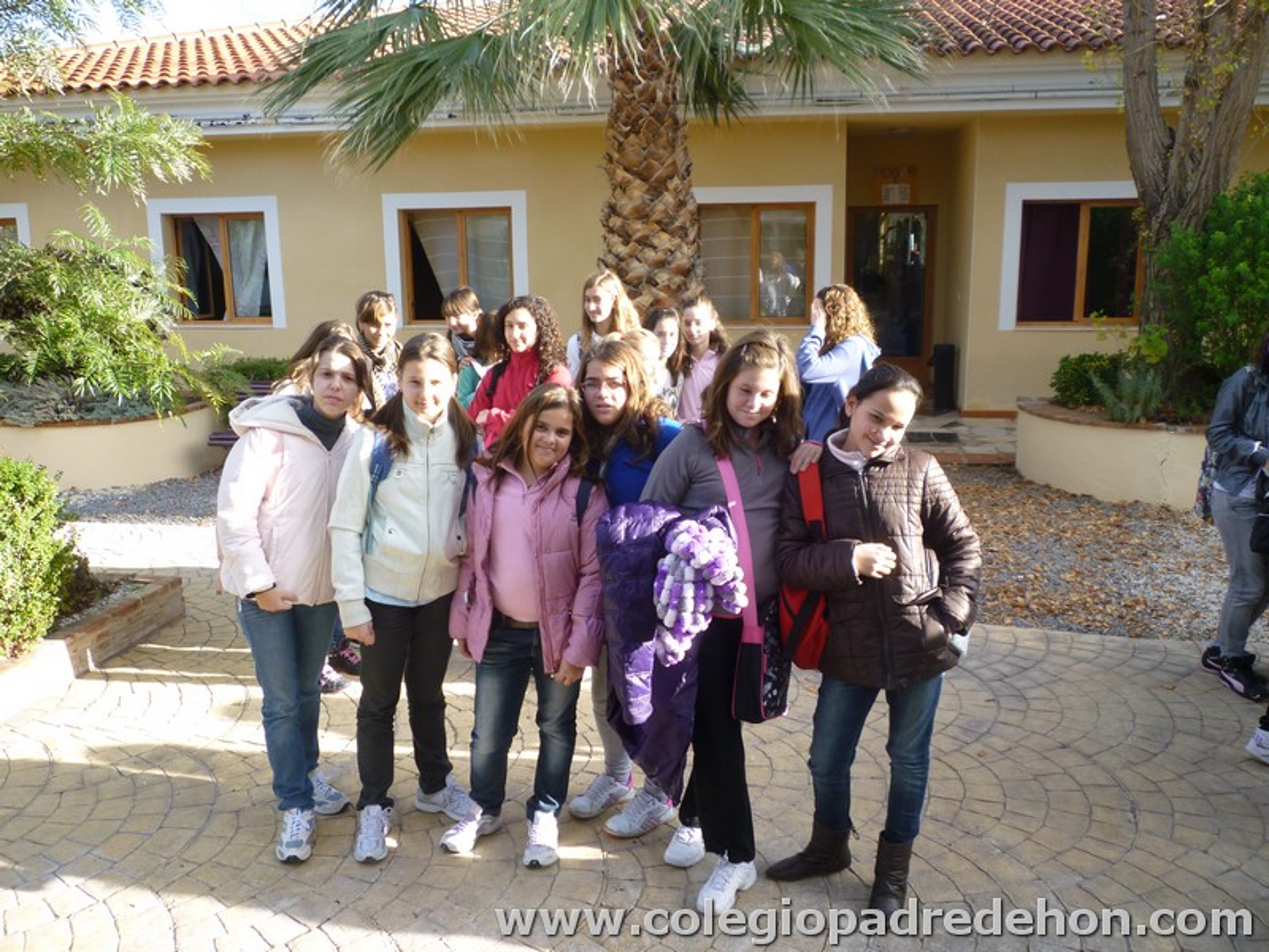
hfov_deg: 61.7
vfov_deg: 48.2
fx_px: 1063
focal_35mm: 29
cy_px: 476
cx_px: 634
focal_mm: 5.2
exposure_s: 1/125
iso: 80
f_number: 3.3
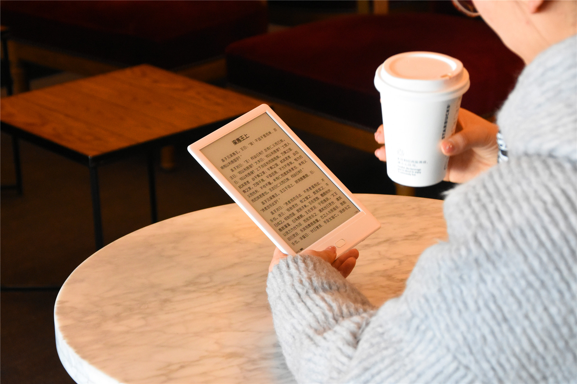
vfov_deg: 13.0
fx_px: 1683
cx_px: 288
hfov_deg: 19.5
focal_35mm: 105
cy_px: 192
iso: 4000
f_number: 7.1
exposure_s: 1/100
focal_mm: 70
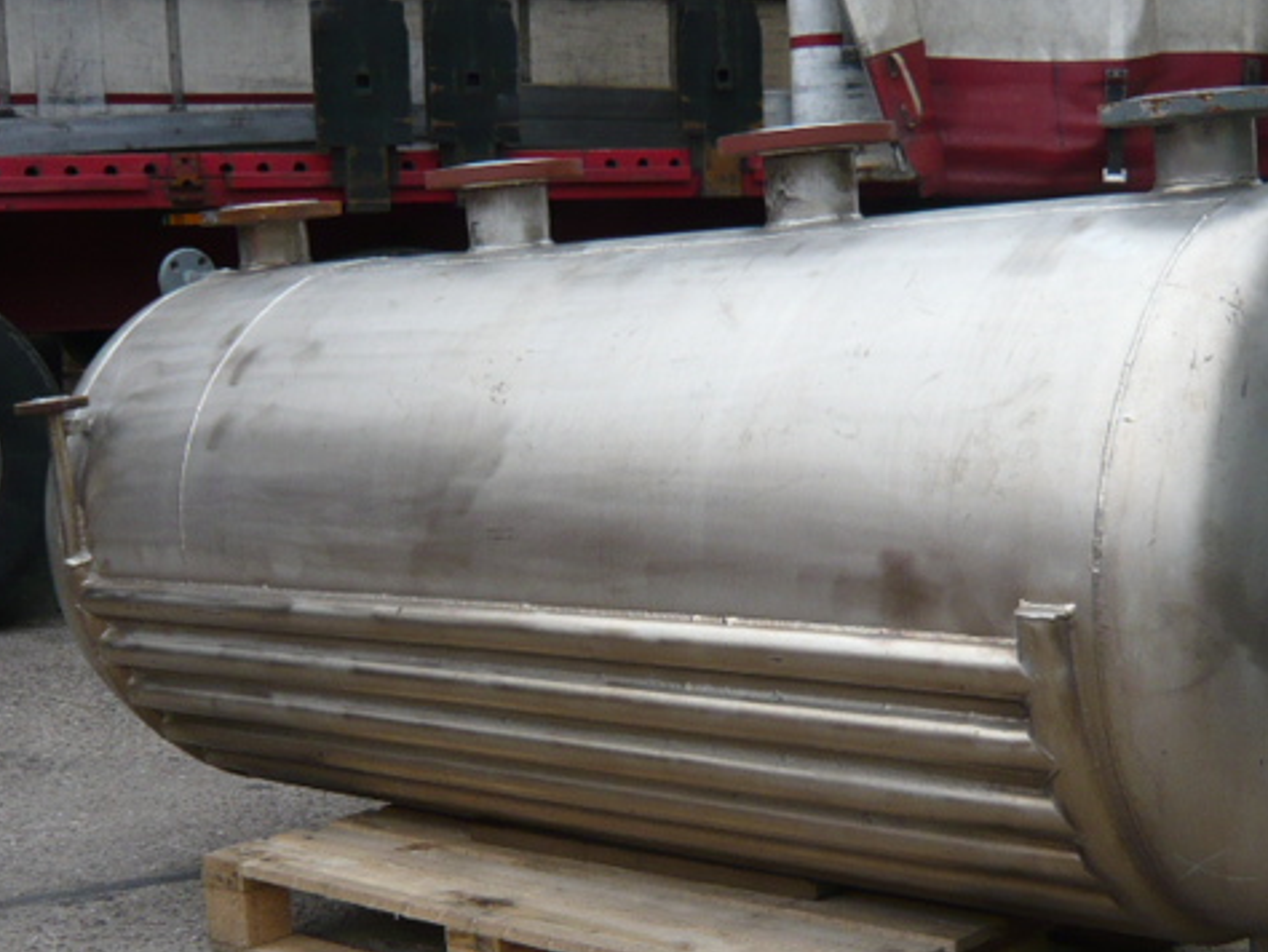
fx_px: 1979
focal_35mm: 54
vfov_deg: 27.0
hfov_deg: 35.3
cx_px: 819
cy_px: 578
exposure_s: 1/250
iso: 100
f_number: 2.8
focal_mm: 4.6
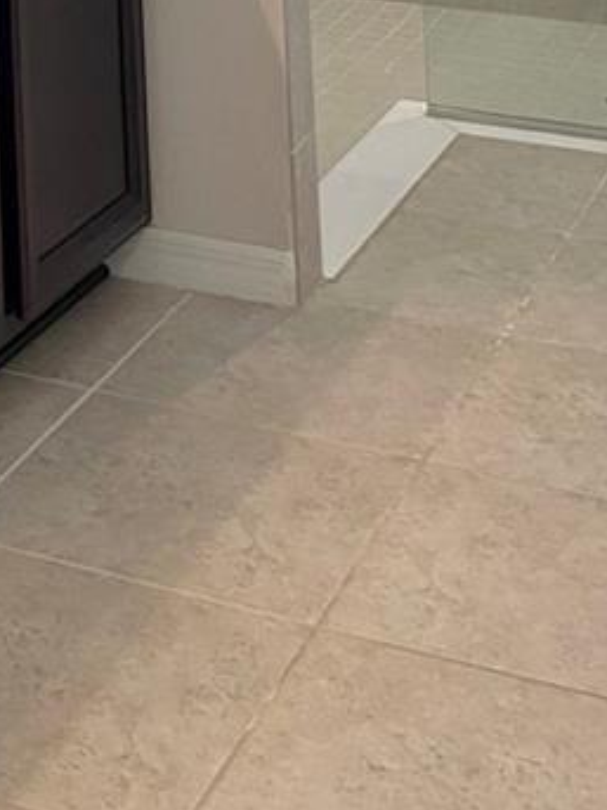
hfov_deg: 15.3
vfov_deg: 18.2
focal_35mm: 91
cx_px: -215
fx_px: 2129
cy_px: -529
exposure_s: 1/60
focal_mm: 4.25
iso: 100
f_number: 1.8
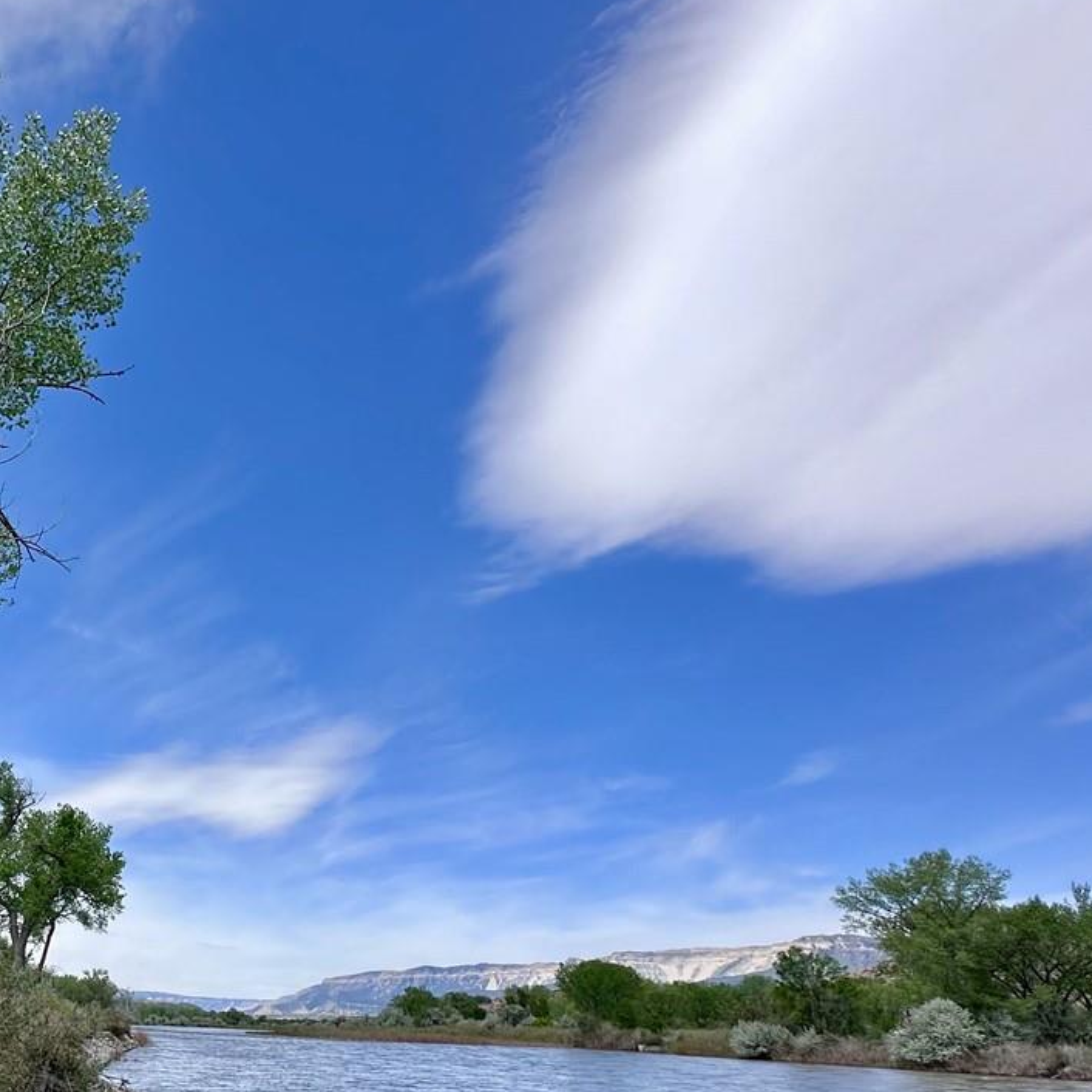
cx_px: 97
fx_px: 999
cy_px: 740
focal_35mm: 28
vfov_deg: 55.9
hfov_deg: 50.4
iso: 40
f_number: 2.2
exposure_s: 1/2174
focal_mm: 2.22
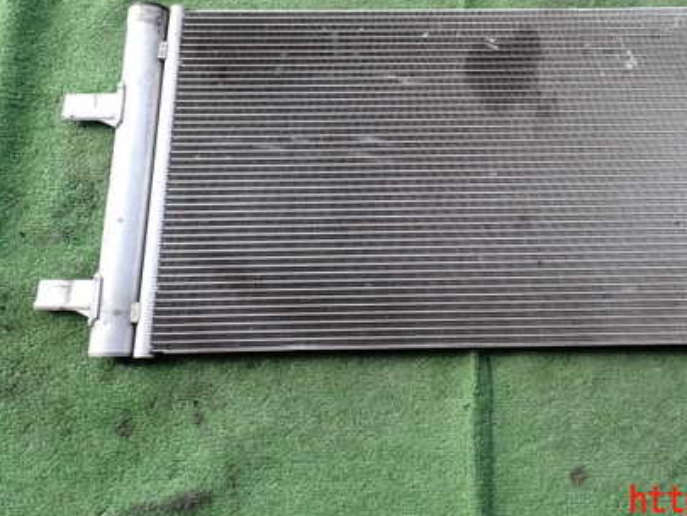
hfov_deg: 48.4
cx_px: 504
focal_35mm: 37
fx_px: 735
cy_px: 141
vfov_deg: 37.9
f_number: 2.8
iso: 100
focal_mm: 4.5
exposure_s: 1/250
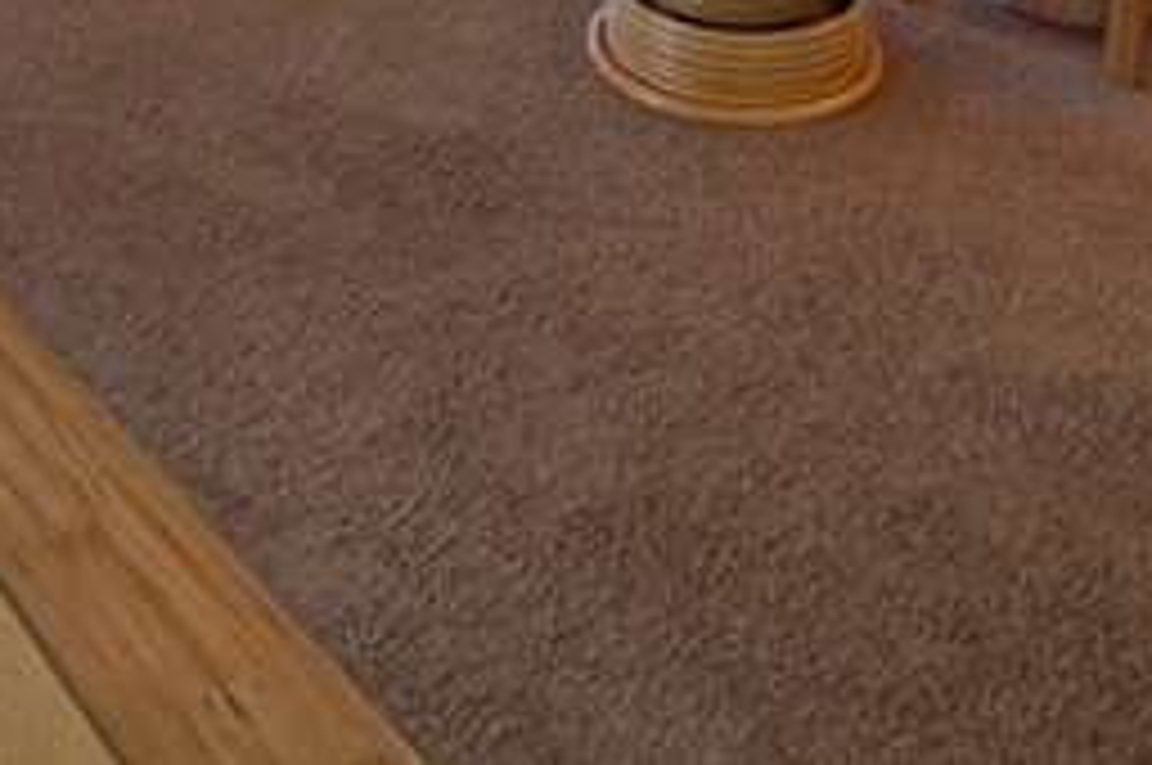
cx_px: 558
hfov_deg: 43.6
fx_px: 1438
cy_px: -374
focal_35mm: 45
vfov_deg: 23.8
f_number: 4
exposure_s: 1/60
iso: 200
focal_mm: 10
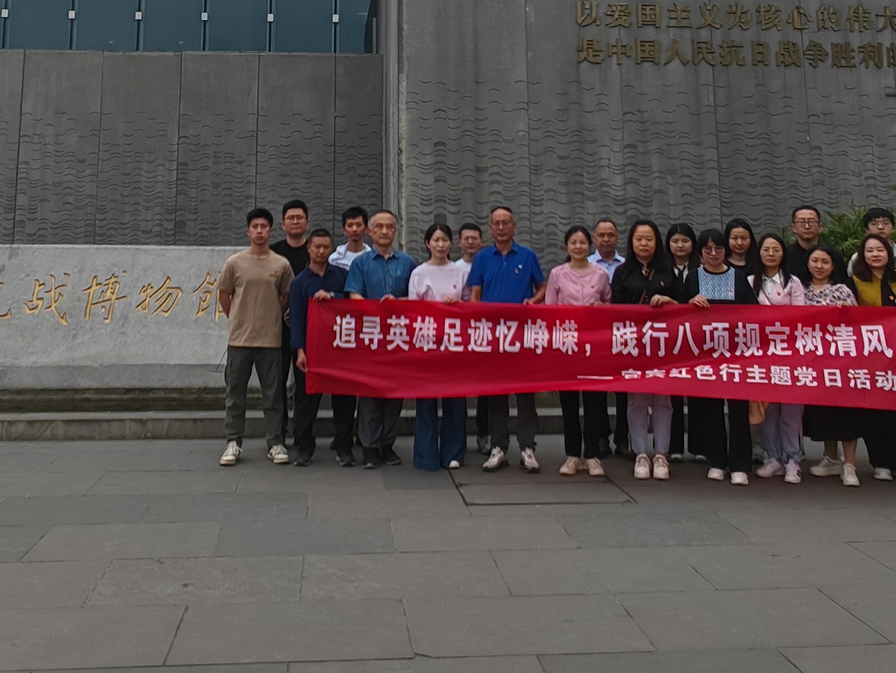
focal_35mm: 37
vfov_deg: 36.7
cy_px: 92
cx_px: 396
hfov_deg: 50.0
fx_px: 958
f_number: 2
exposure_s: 1/460
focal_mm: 1.82
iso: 50
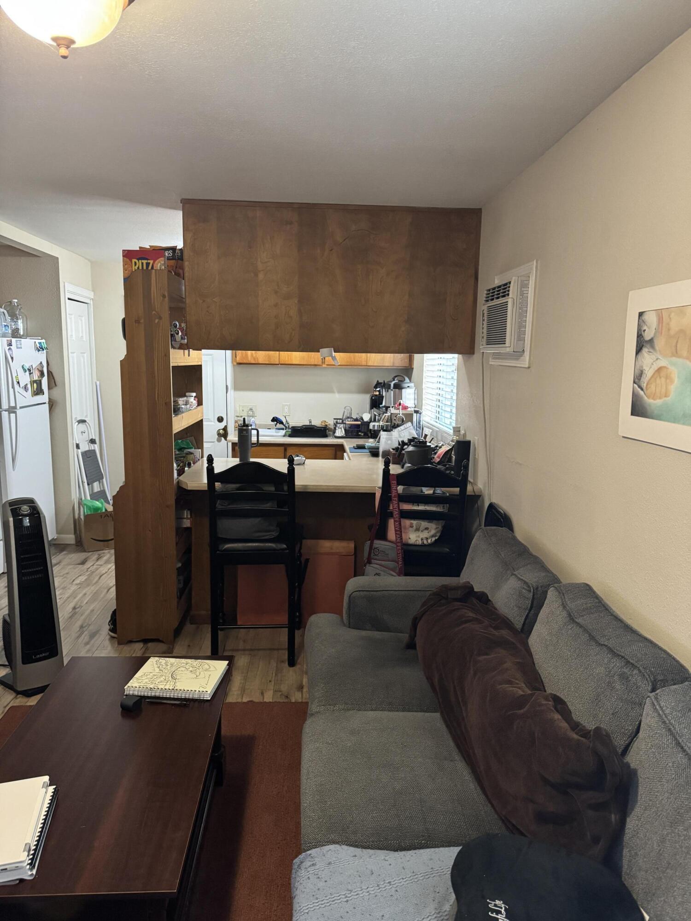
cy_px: 460
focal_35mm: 24
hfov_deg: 56.8
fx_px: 639
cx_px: 346
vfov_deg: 71.6
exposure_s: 1/54
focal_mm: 6.76
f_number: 1.78
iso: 800
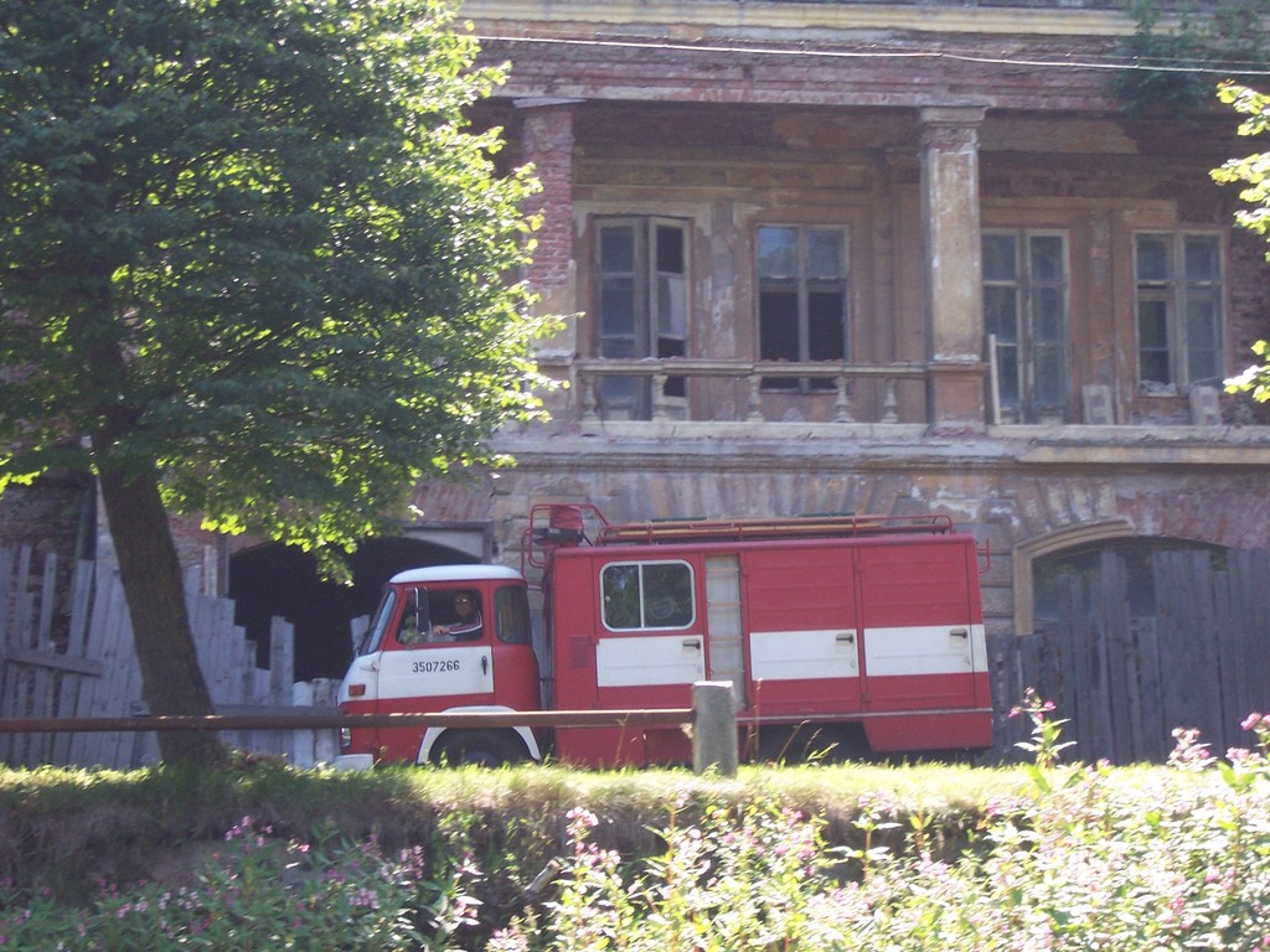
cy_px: 476
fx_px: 3962
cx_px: 635
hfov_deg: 18.2
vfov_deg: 13.7
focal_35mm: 108
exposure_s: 1/90
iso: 140
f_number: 5.6
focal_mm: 18
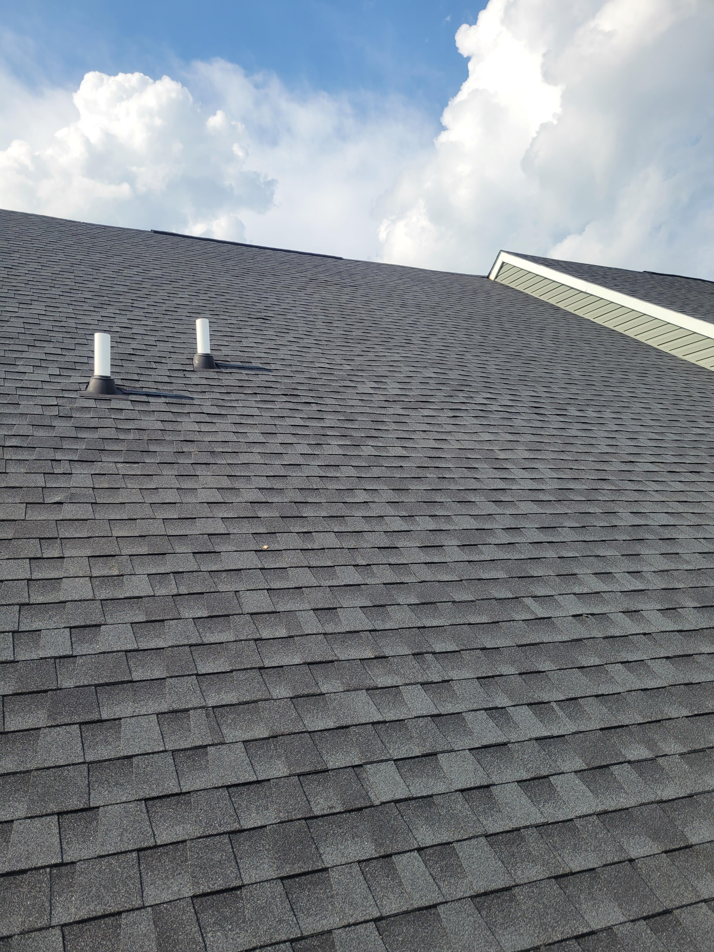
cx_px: 357
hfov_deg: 53.1
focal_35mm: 26
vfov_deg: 67.3
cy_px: 476
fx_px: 715
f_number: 1.8
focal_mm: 5.4
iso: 40
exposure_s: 1/2088
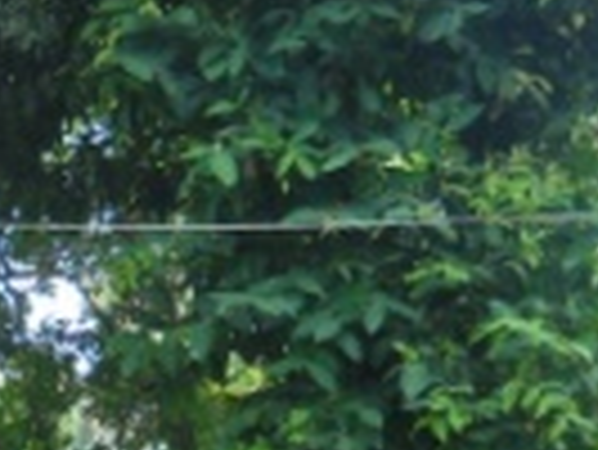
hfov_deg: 13.3
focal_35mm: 138
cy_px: 702
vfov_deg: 10.4
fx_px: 2386
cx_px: -342
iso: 64
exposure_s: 1/64
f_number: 3.1
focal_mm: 6.72
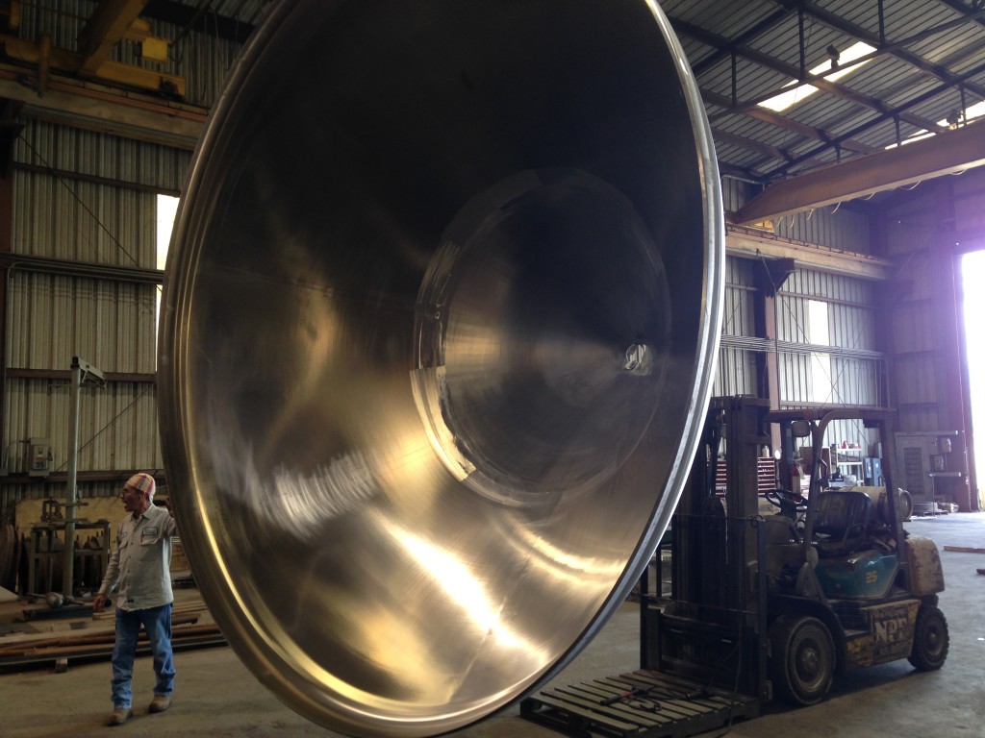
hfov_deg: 55.4
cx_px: 492
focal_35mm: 33
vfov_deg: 42.9
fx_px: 939
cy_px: 369
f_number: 2.4
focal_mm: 4.12
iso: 50
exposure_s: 1/30
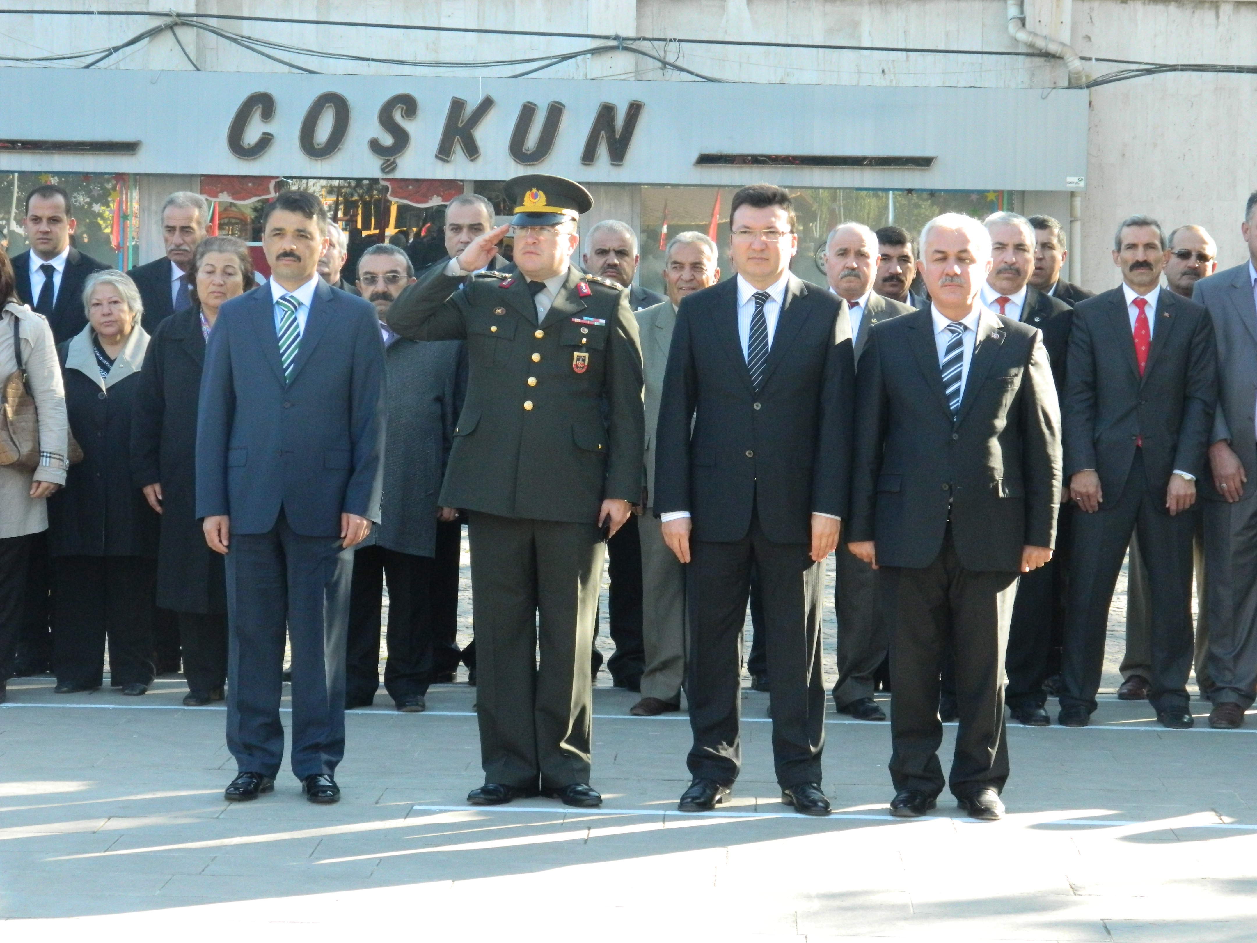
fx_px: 3740
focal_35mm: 103
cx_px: 628
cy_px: 472
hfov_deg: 19.1
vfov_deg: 14.4
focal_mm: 18.6
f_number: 4.5
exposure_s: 1/200
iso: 400
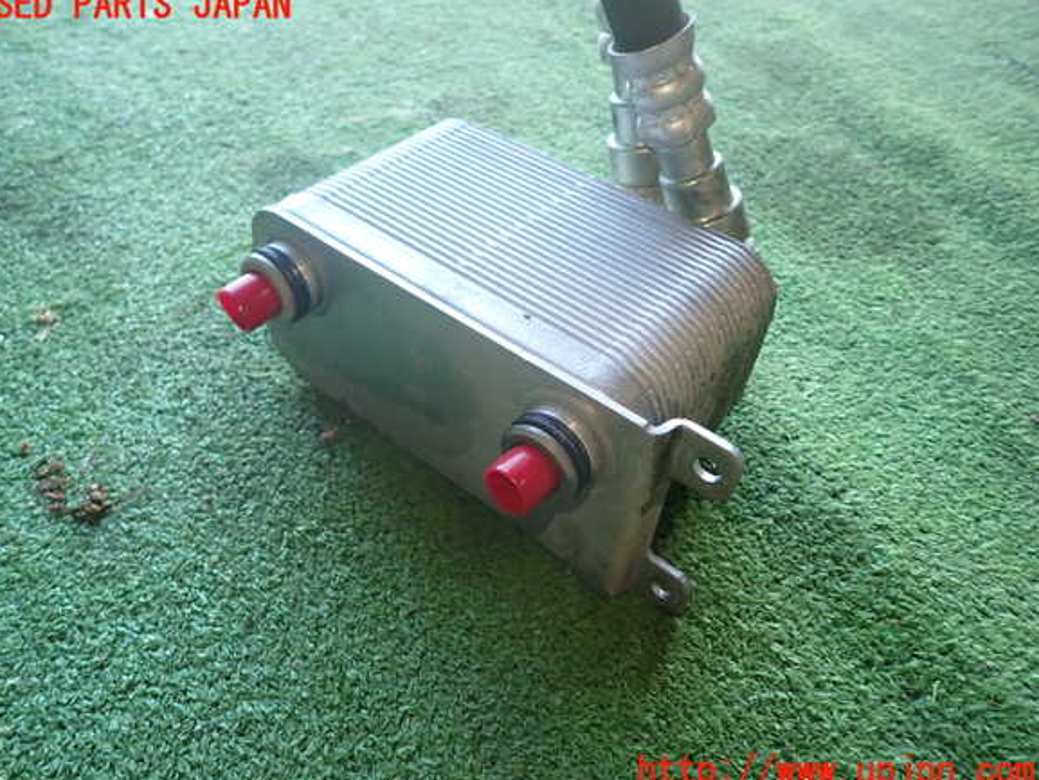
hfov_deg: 67.3
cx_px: 504
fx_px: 781
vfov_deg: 53.1
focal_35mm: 26
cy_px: 389
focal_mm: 4.5
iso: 125
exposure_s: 1/60
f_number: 2
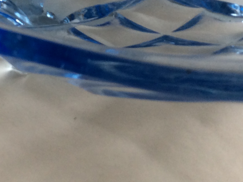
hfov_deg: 20.0
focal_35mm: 97
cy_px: 17
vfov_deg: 15.0
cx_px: 40
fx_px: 680
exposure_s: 1/25
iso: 40
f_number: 2.4
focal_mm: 3.3
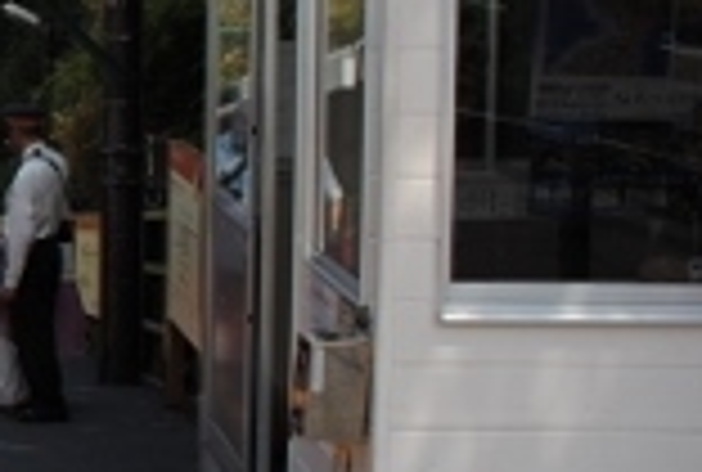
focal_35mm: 111
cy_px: 139
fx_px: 2171
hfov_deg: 15.5
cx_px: -603
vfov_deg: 12.4
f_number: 7.1
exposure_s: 1/200
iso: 100
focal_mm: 18
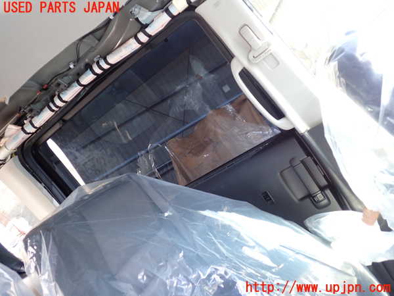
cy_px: 148
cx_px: 197
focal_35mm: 30
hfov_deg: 60.0
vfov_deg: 46.8
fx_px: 341
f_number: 2.3
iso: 200
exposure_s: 1/50
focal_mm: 5.4
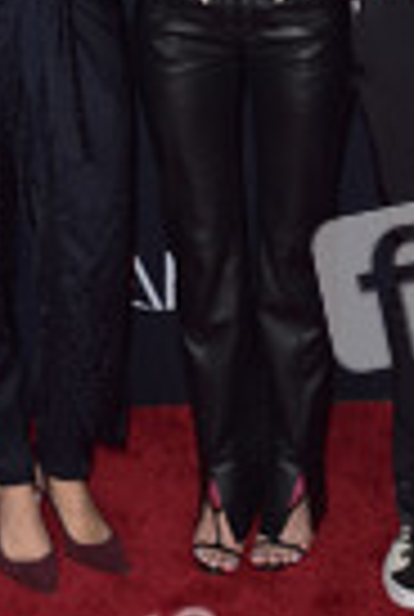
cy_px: 40
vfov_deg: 19.0
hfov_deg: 13.1
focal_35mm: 105
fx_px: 1802
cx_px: 137
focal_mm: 36
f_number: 6.3
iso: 500
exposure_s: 1/200
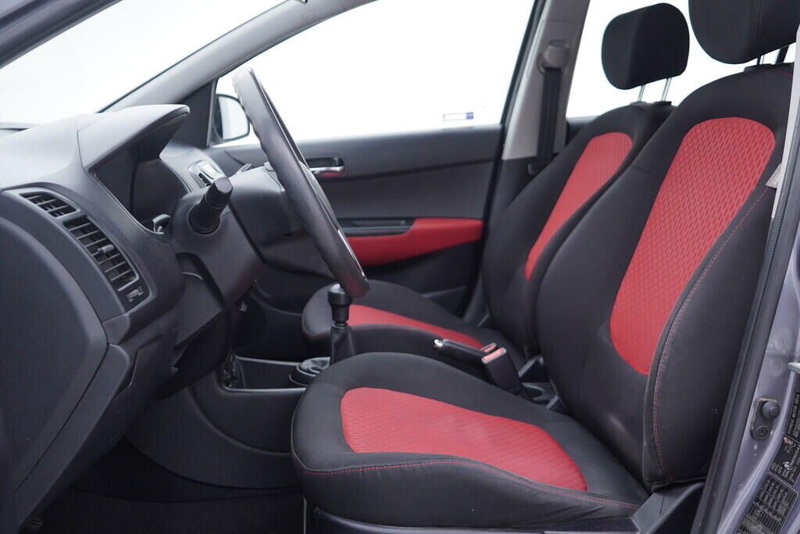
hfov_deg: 53.1
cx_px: 400
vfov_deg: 36.9
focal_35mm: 36
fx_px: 800
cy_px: 267
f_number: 2.8
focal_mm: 24
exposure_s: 1/40
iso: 160
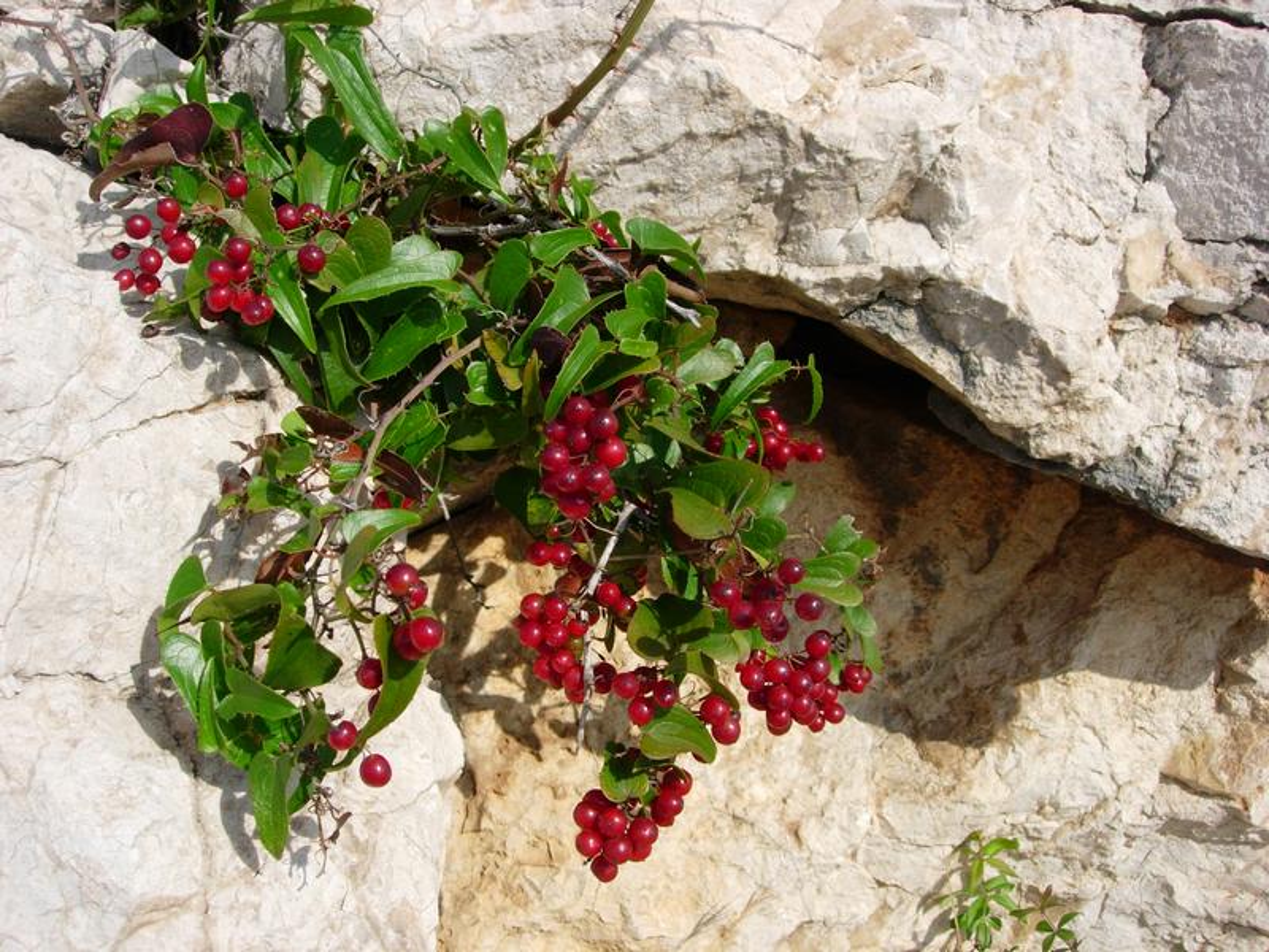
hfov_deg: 49.0
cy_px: 476
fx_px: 1393
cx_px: 634
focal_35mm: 38
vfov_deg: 37.7
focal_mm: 7.8
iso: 64
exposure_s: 1/645
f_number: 4.8
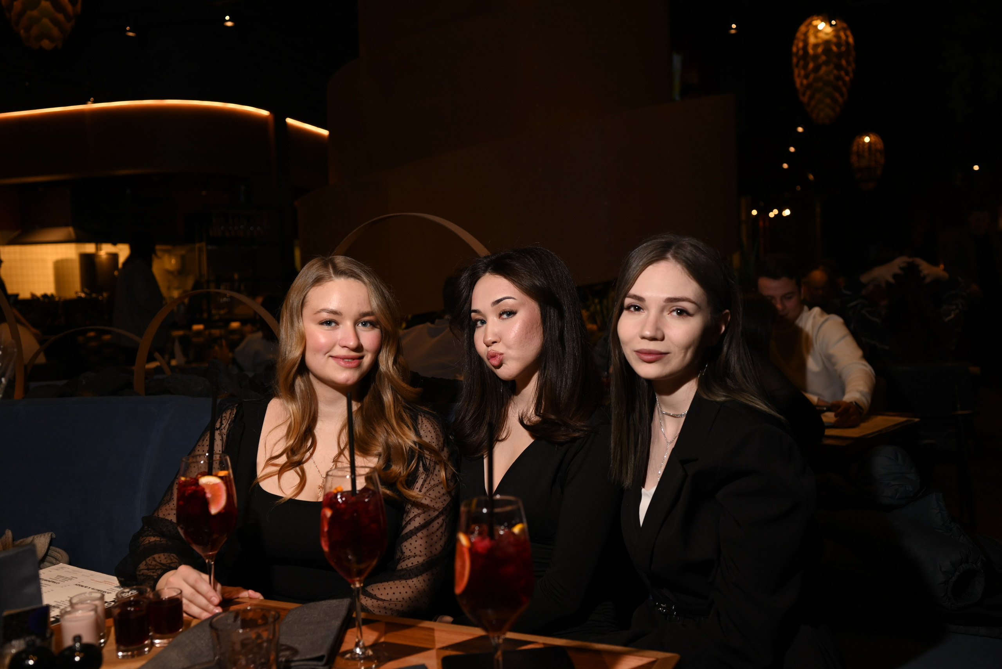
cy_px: 334
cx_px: 501
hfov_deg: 54.4
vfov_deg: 37.9
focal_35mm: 35
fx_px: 975
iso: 200
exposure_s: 1/100
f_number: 3.5
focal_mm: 35
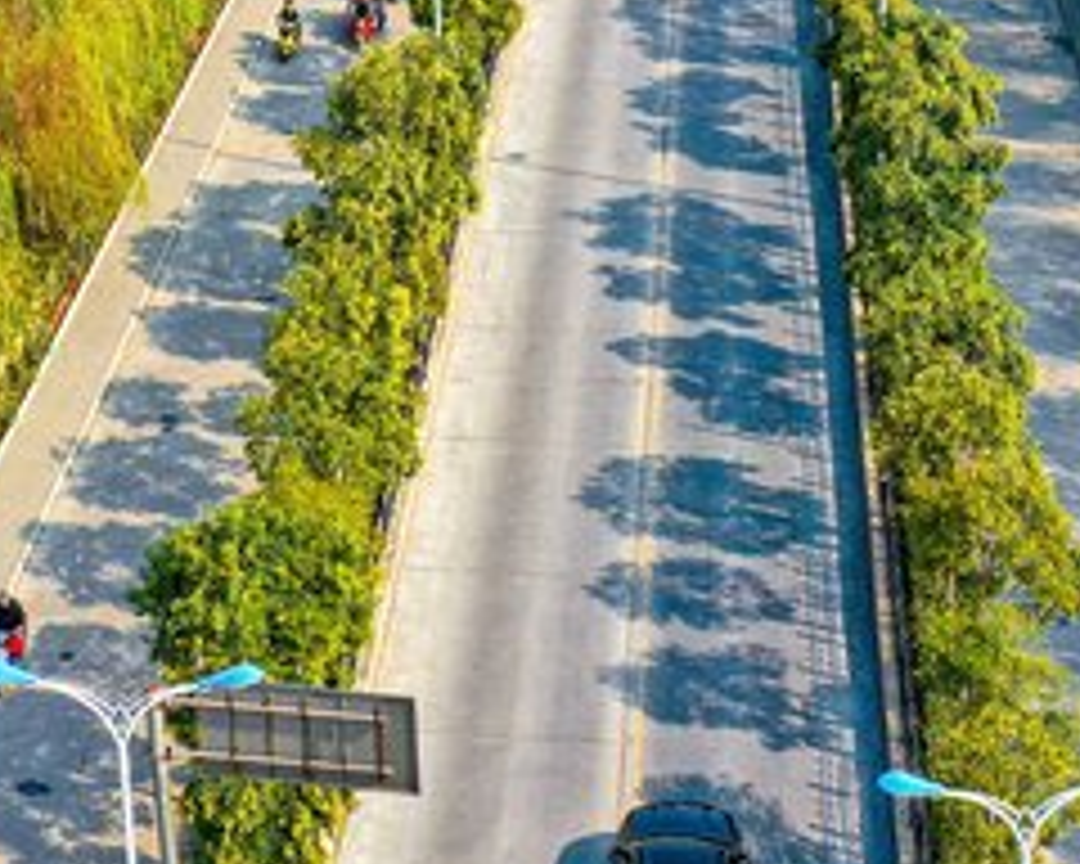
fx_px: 2621
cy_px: -180
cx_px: 540
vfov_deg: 17.8
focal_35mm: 82
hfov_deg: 23.3
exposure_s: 1/400
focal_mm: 10.26
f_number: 5.6
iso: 100
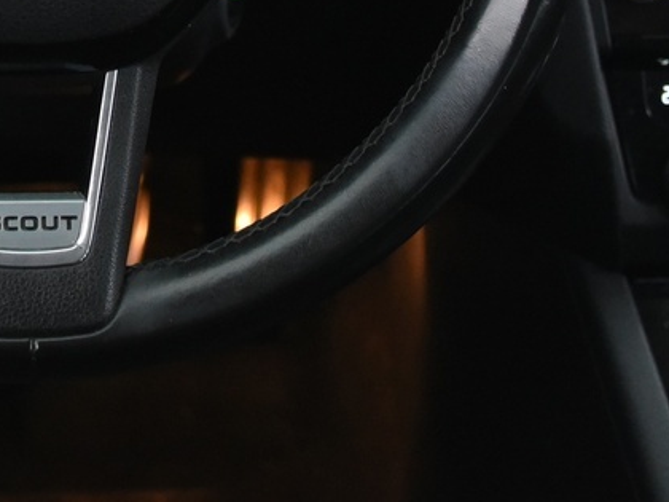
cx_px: 30
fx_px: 1720
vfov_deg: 15.4
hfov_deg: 21.4
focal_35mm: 89
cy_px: -231
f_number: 4
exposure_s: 1/20
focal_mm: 24
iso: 4000
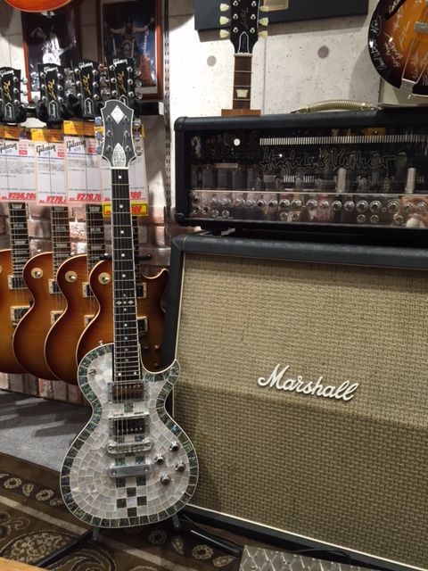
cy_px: 286
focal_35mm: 29
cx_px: 214
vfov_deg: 61.7
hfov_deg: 48.2
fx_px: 478
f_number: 2.2
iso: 64
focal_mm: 4.15
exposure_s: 1/30
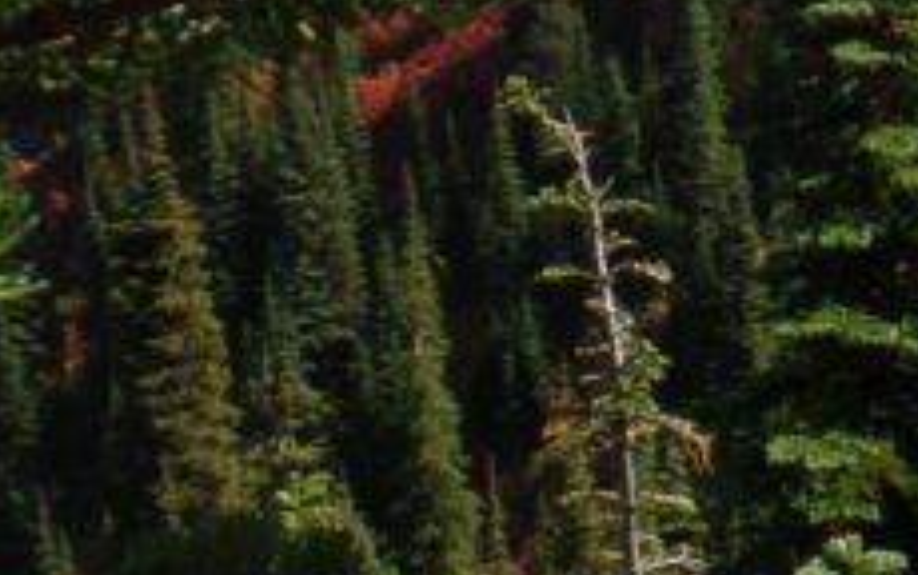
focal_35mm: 165
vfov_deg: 7.9
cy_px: 491
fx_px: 4130
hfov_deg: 12.1
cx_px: 1397
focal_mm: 6.2
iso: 80
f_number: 3.4
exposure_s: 1/750
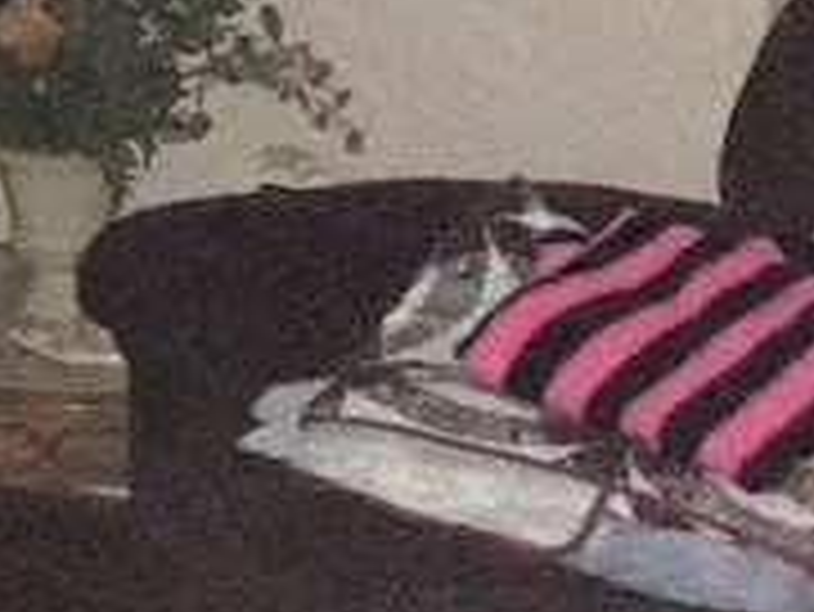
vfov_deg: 8.9
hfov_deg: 10.9
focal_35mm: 164
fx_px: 3859
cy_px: -252
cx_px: -836
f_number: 2.2
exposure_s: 1/16
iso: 1250
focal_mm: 4.15
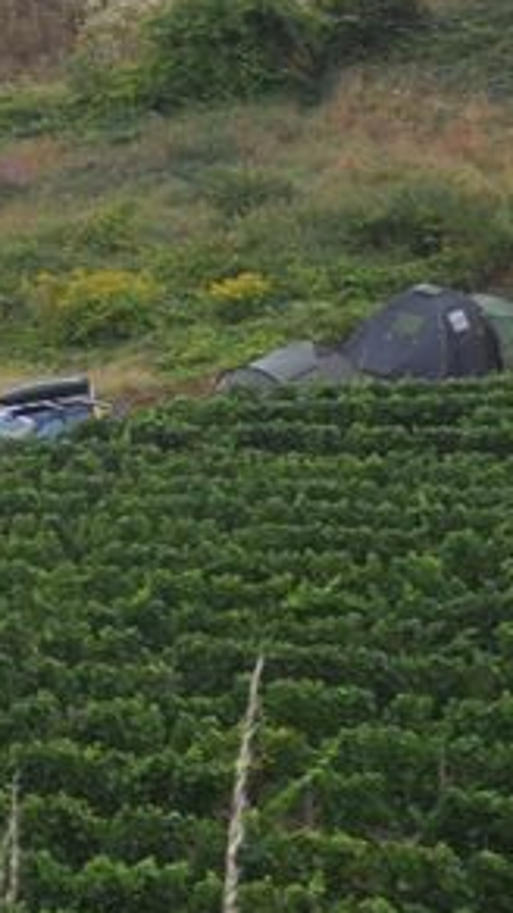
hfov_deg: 4.8
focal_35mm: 215
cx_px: -1914
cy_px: -572
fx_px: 5202
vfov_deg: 9.7
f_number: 5.6
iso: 220
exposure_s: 1/125
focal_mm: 25
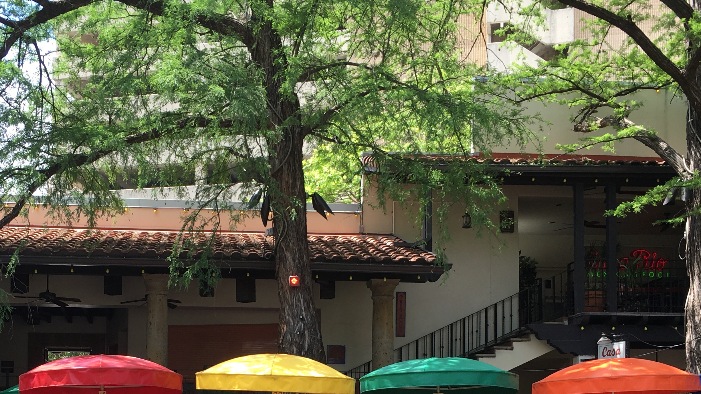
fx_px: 967
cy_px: 387
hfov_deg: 39.6
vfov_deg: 22.3
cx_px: 268
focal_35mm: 52
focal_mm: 4.15
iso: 25
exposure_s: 1/270
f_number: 2.2
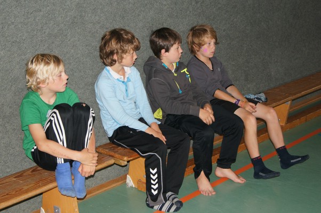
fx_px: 534
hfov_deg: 33.4
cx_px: 160
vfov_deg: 22.6
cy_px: 106
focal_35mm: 60
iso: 800
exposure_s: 1/80
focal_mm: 40
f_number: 5.6
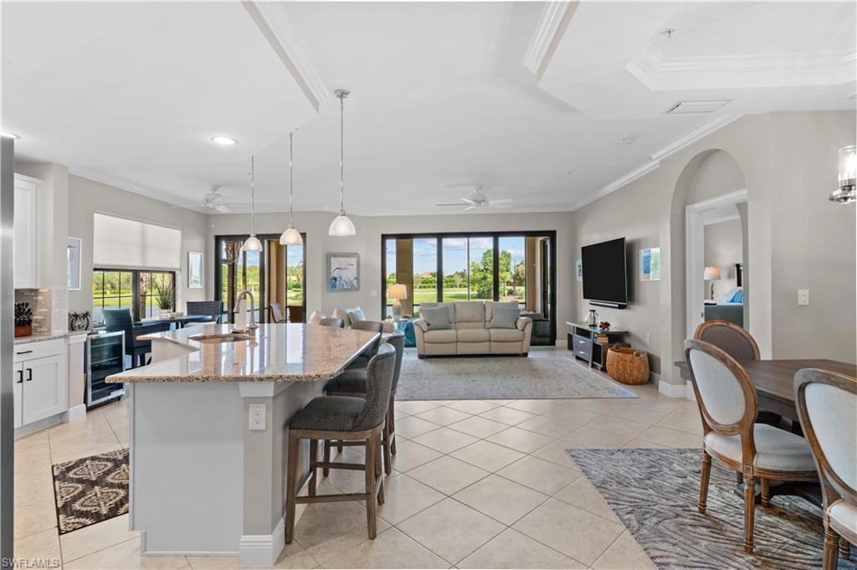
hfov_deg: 90.0
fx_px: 428
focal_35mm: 18
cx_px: 428
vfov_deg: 67.3
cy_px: 285
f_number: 10
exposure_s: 1/1.25
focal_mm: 18
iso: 320
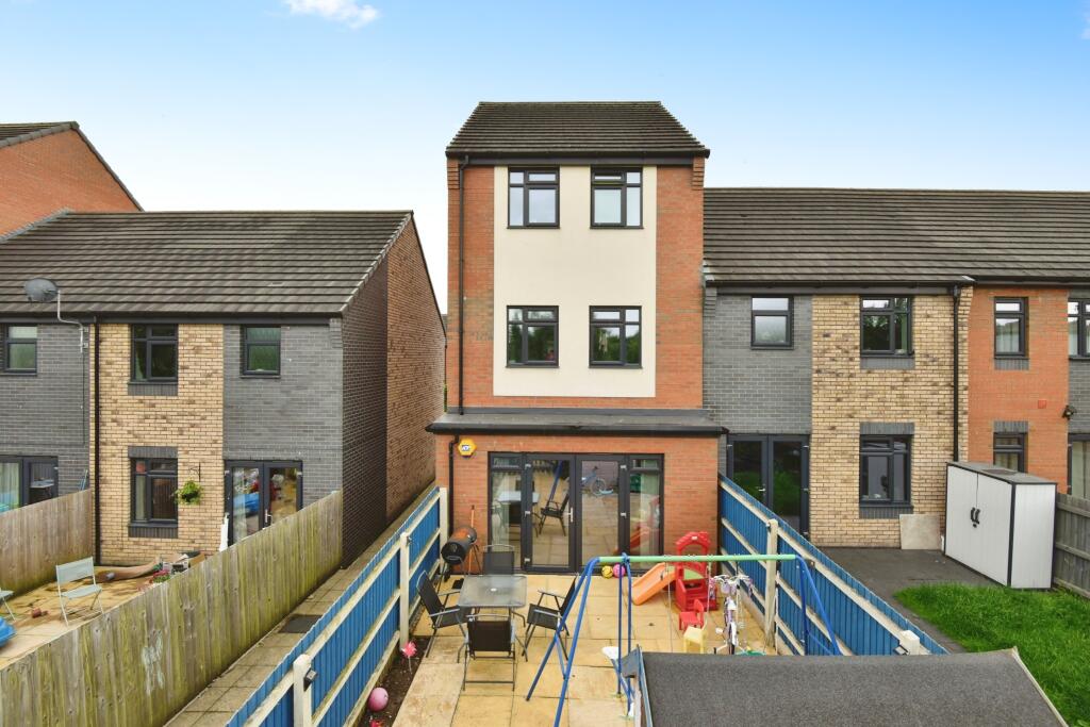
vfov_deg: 73.8
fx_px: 484
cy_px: 364
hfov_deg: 96.7
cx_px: 545
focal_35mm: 16
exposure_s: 1/200
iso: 400
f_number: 7.1
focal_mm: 16
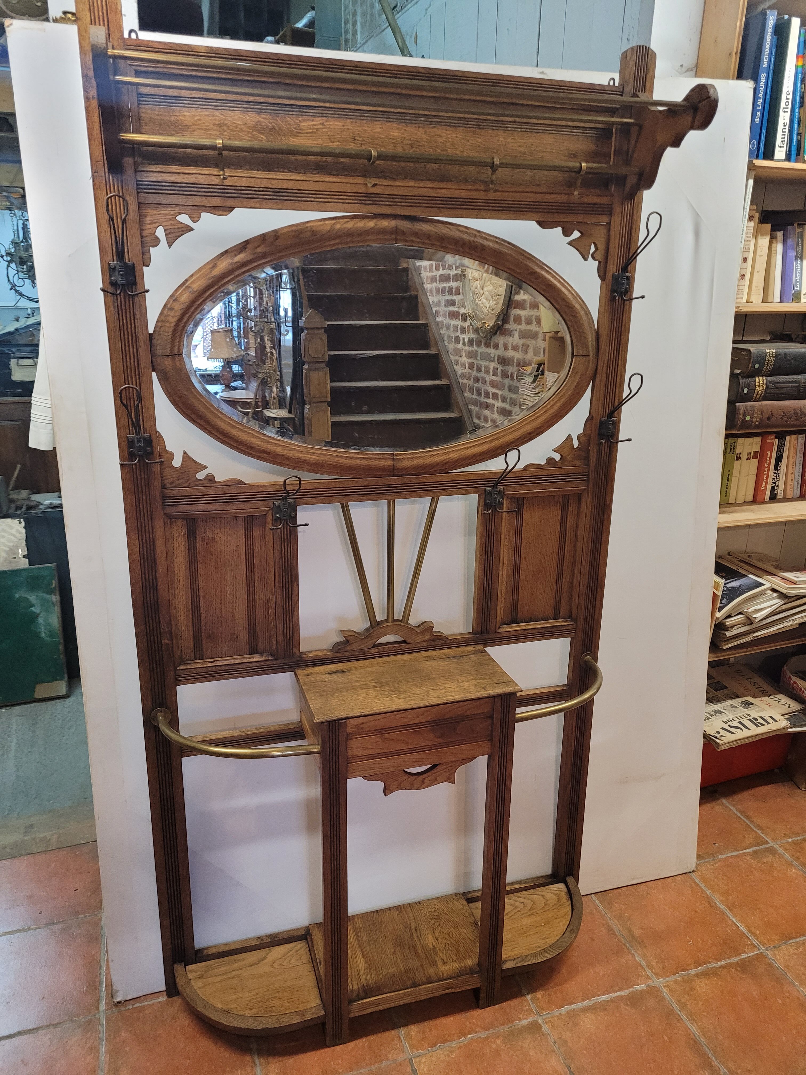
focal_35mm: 26
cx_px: 403
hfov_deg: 53.1
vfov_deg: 67.3
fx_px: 807
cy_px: 538
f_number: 1.8
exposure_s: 1/50
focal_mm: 5.4
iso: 500
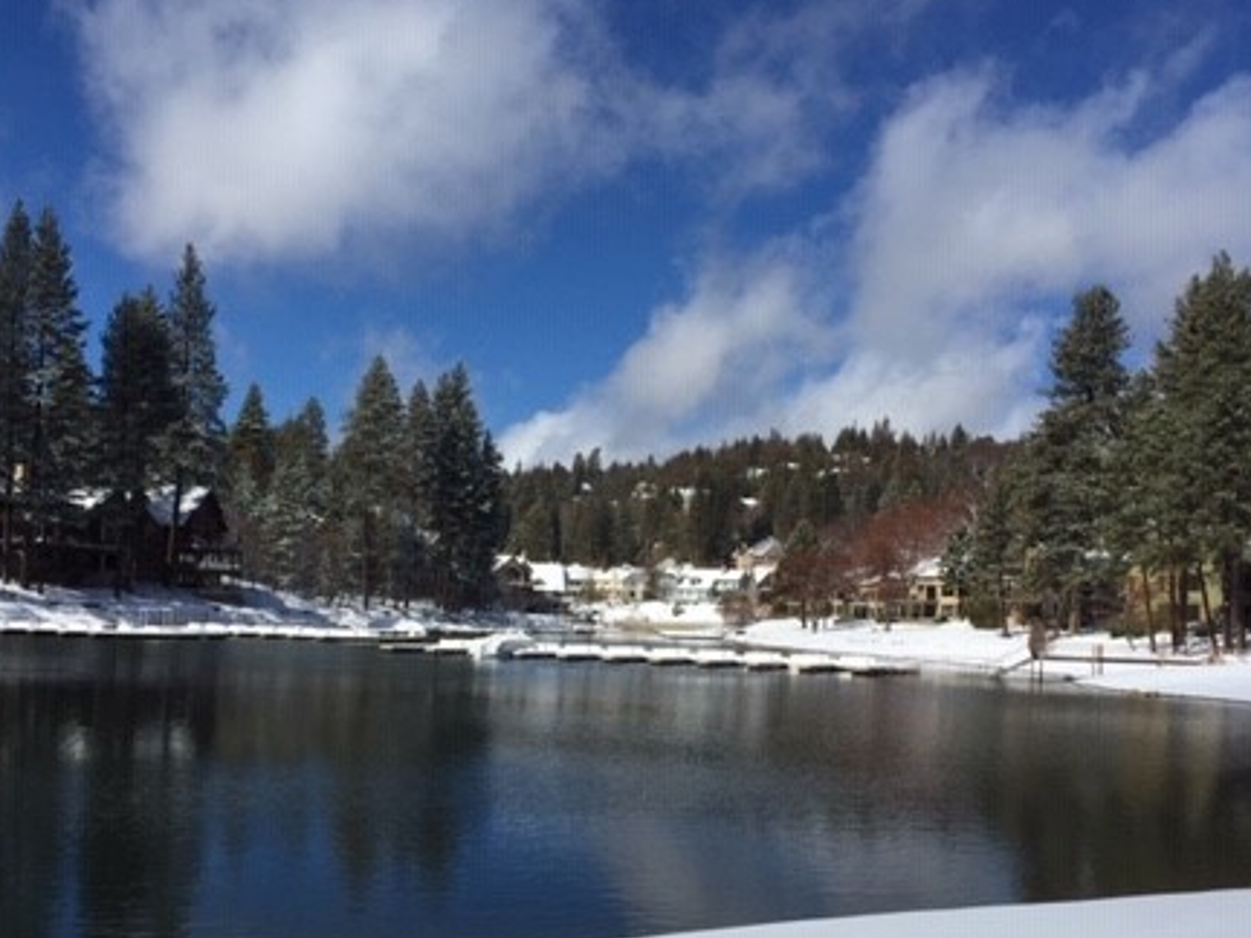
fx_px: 1554
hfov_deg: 43.8
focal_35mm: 43
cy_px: 605
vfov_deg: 33.4
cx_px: 608
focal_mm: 4.15
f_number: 2.2
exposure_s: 1/5650
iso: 32
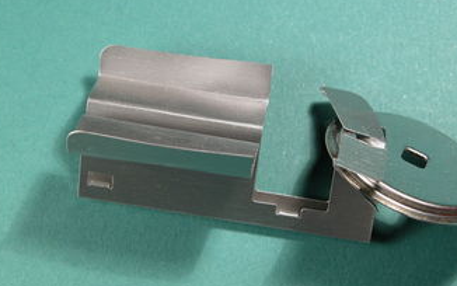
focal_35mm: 139
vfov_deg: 9.4
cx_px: 259
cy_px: 157
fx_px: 1732
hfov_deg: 15.0
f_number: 5.8
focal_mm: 27.3
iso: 100
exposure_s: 1/23.1
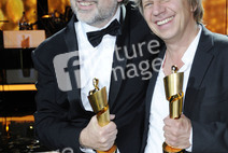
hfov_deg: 25.6
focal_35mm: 79
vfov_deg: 17.2
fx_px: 501
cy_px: 120
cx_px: 140
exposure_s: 1/100
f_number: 5.6
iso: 1600
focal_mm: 42
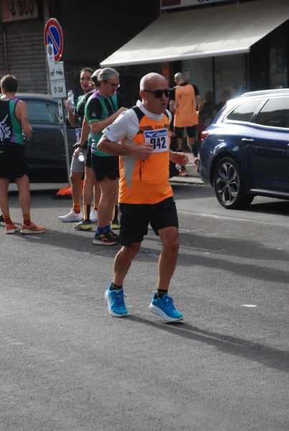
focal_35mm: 105
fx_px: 1258
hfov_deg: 13.1
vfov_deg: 19.4
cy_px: 216
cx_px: 144
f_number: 5.6
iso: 1000
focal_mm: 70
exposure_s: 1/1250
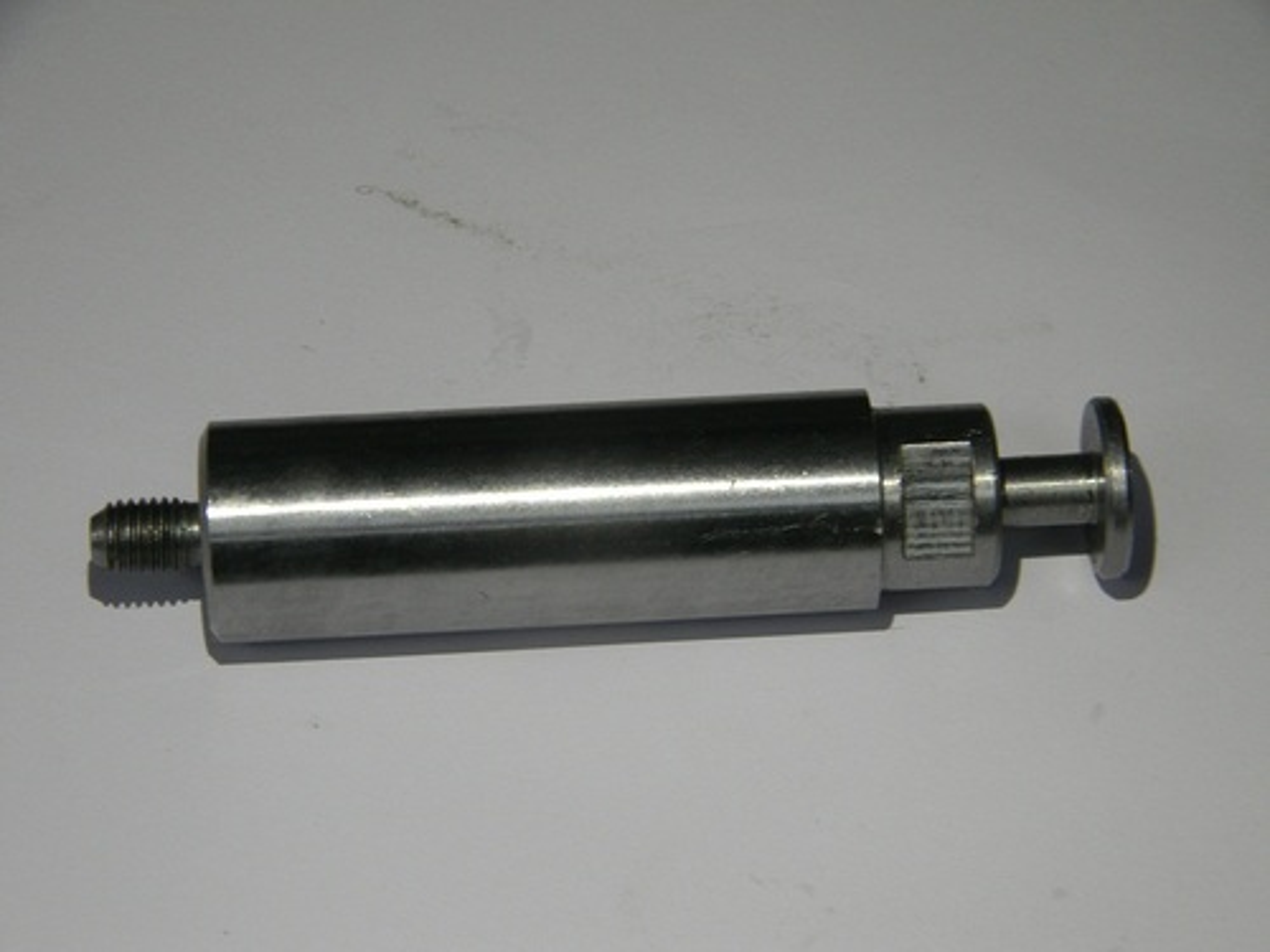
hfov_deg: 18.7
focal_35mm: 105
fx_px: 3852
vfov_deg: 14.1
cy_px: 476
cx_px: 635
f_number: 4.7
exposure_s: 1/30
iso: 123
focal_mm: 19
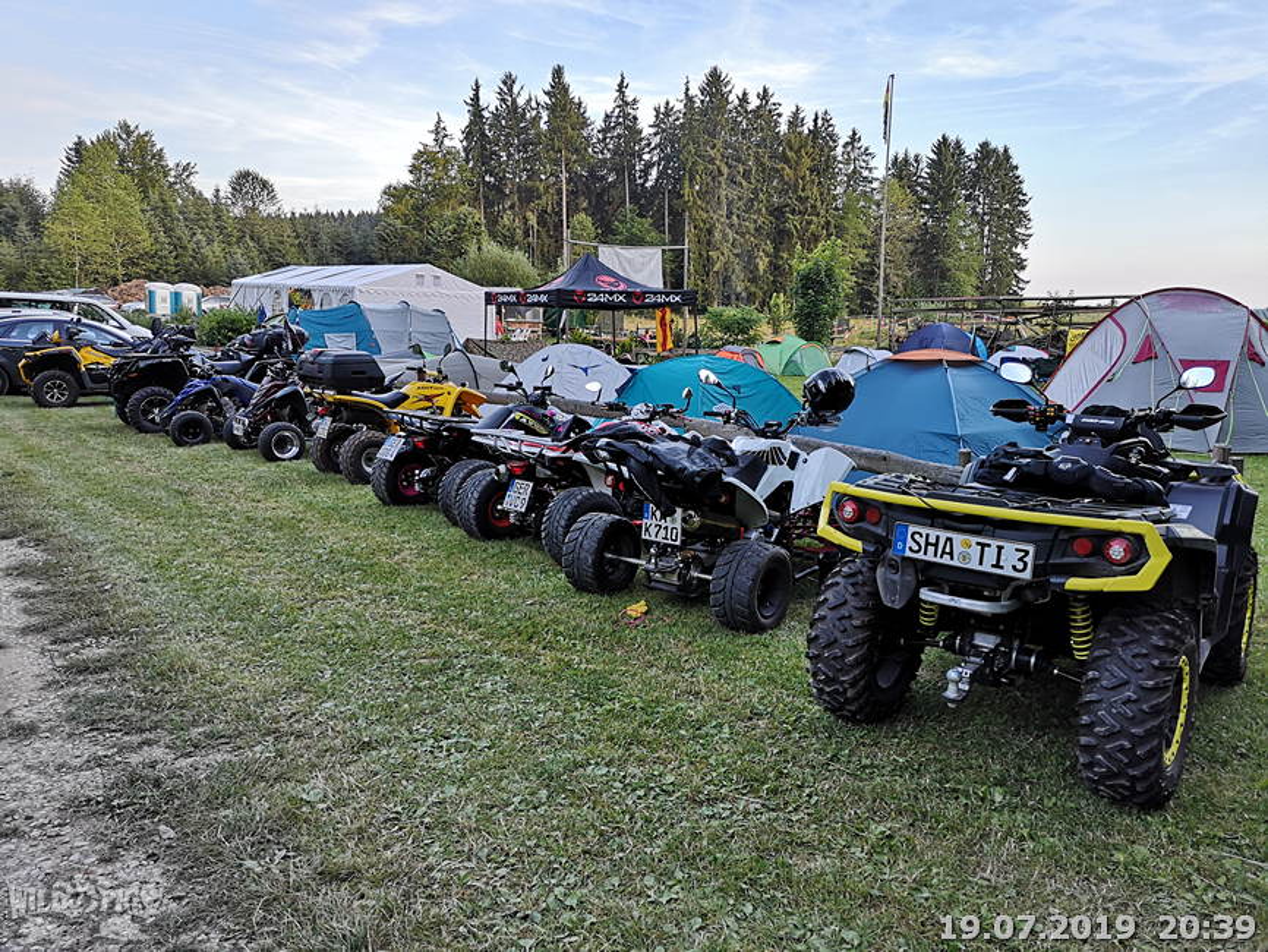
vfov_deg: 51.4
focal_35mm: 27
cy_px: 476
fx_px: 989
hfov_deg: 65.3
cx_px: 634
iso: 64
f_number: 1.8
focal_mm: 3.95
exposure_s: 1/100
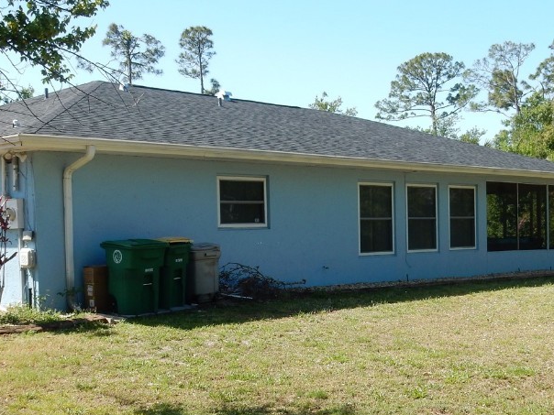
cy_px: 264
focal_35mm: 61
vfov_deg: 24.0
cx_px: 283
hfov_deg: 31.7
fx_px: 976
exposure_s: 1/500
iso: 125
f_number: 4
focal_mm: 6.4
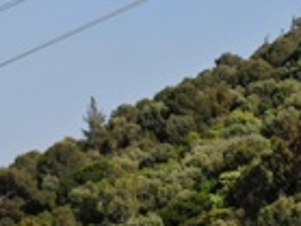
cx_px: -24
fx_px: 1798
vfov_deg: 7.1
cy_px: 230
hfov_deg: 9.5
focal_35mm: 207
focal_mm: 8.6
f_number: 3.8
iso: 100
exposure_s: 1/800
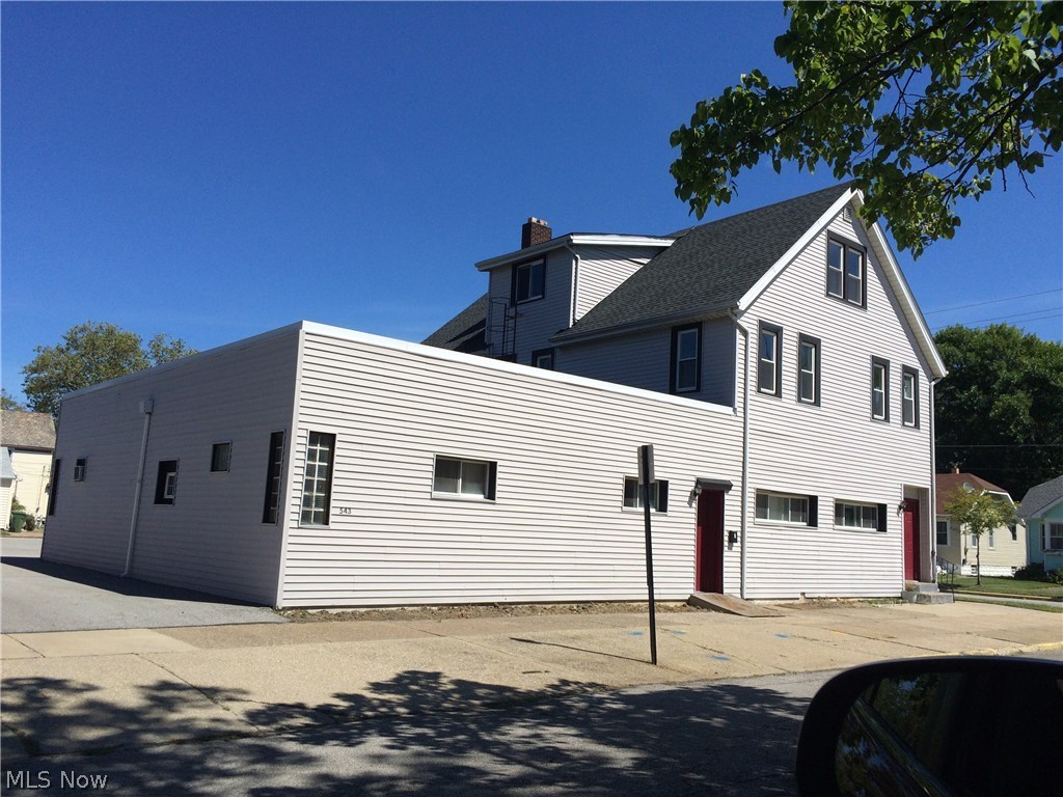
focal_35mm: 29
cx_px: 532
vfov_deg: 48.2
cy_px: 398
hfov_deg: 61.7
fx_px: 891
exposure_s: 1/3731
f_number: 2.2
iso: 32
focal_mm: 4.15
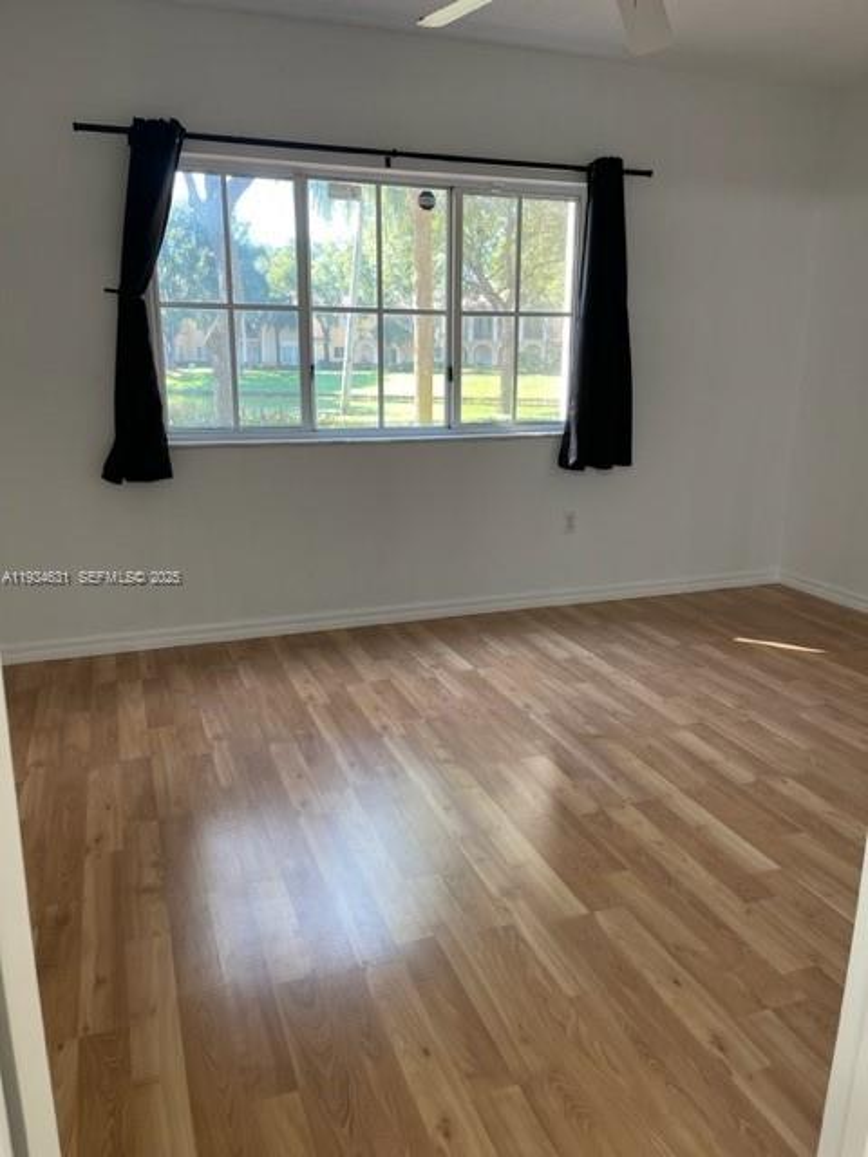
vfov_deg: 67.3
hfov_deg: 53.1
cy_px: 578
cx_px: 434
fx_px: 869
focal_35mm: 26
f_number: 1.6
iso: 80
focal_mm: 5.1
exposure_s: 1/120
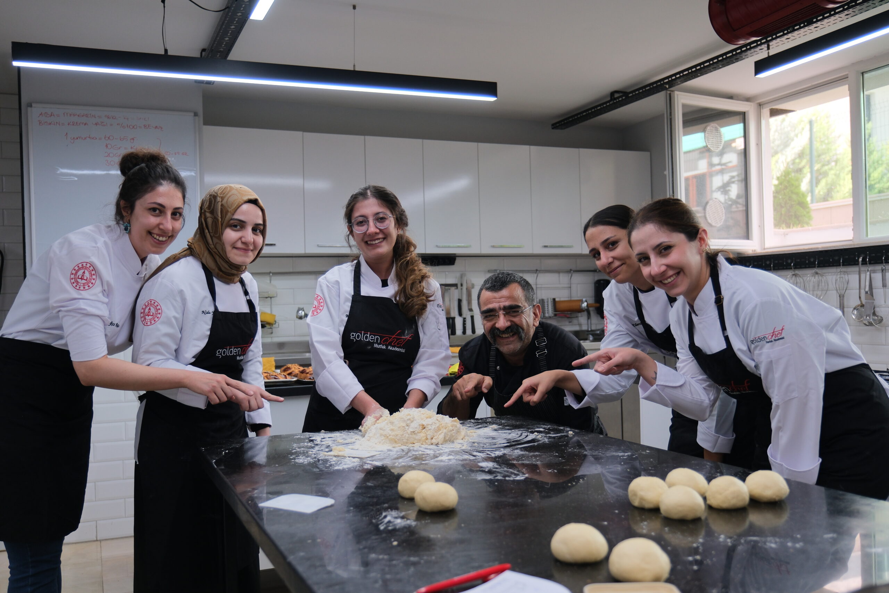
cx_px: 444
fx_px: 790
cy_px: 296
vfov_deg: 41.1
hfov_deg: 58.7
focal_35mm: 32
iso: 500
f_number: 2.8
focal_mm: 21.3
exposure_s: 1/125
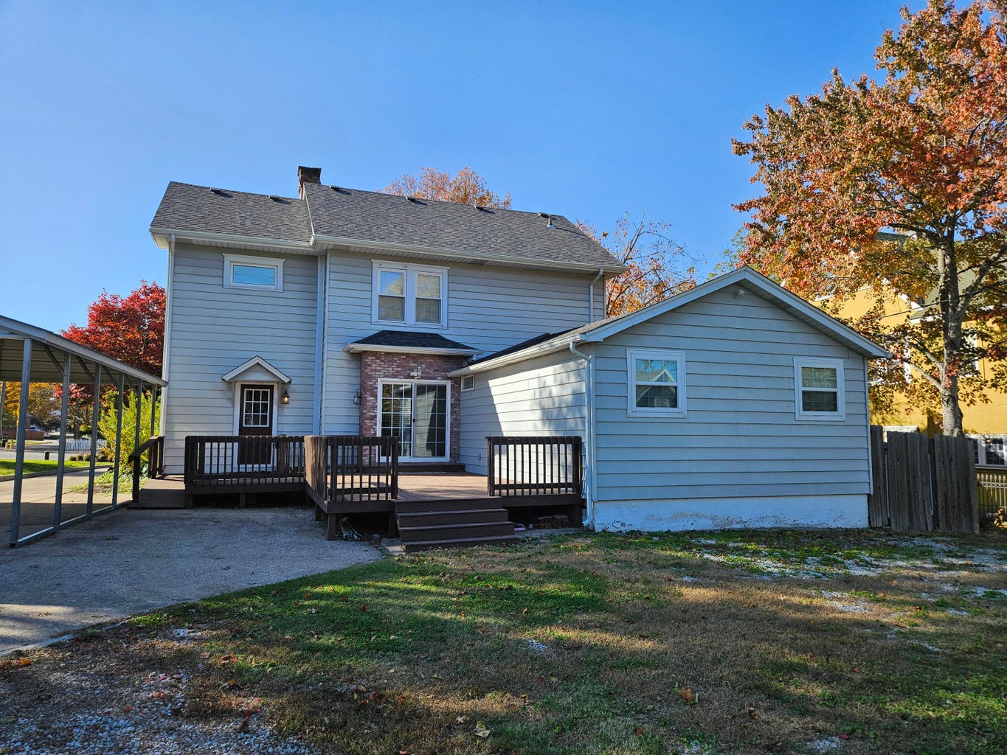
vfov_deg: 58.9
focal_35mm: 23
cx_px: 504
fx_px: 669
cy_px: 378
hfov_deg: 73.9
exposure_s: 1/2000
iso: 50
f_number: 1.8
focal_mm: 5.4
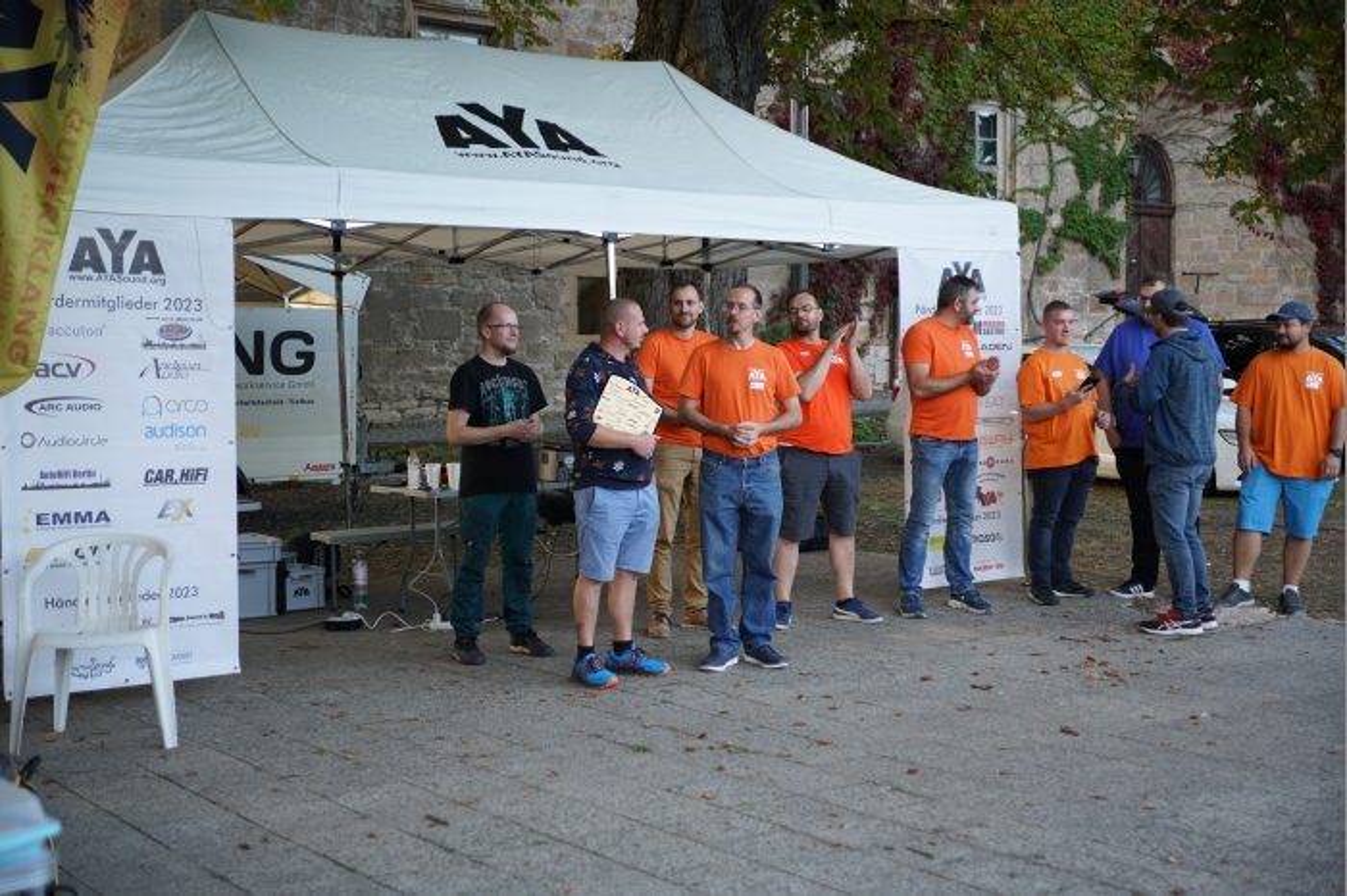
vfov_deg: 29.8
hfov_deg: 43.6
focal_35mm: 45
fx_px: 1683
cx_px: 674
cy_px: 448
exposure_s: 1/200
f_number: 2.8
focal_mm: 45
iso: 320
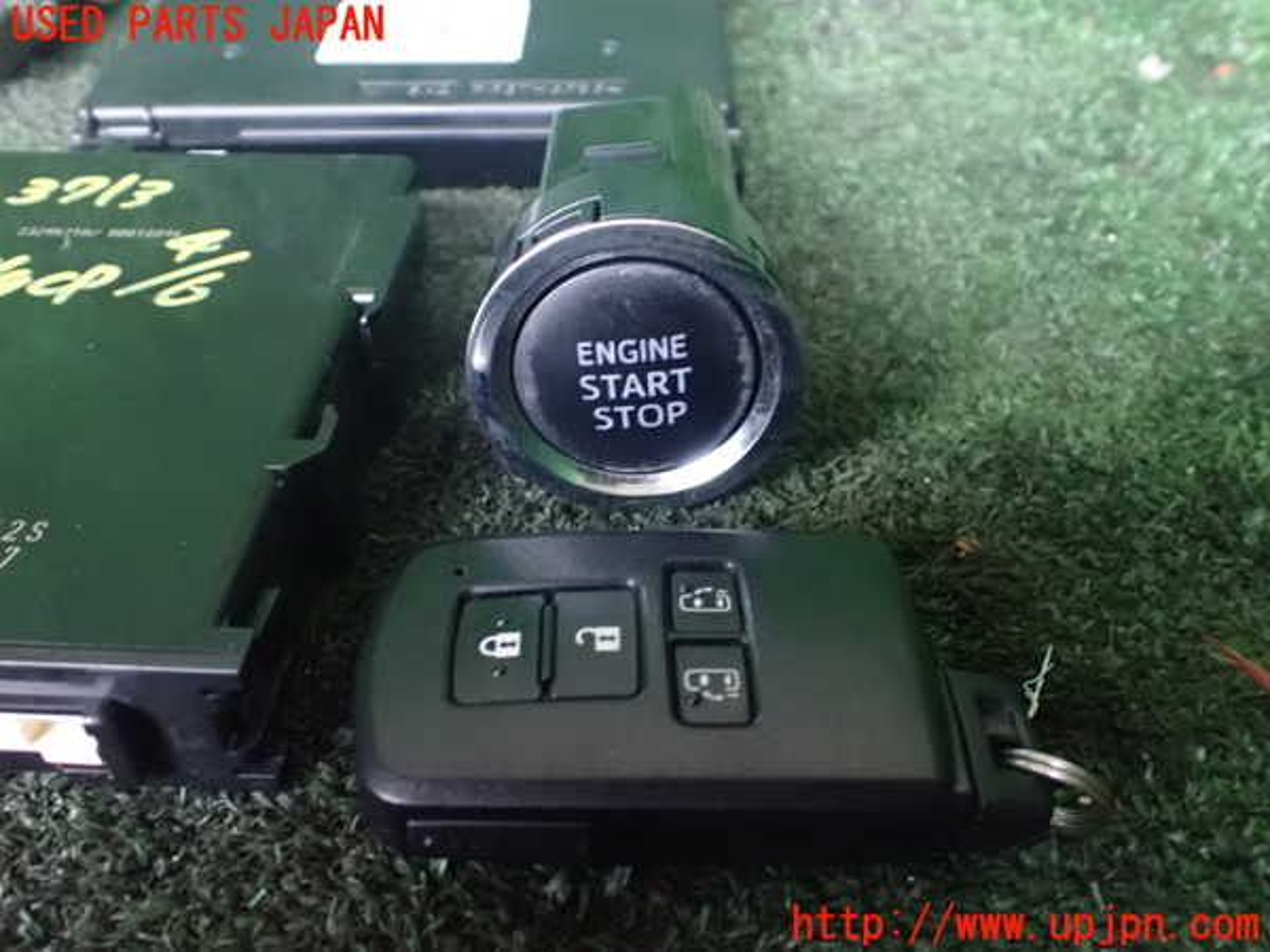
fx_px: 1101
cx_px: 635
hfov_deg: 60.0
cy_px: 476
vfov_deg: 46.8
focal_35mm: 30
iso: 1600
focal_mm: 5.4
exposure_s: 1/25
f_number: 2.3
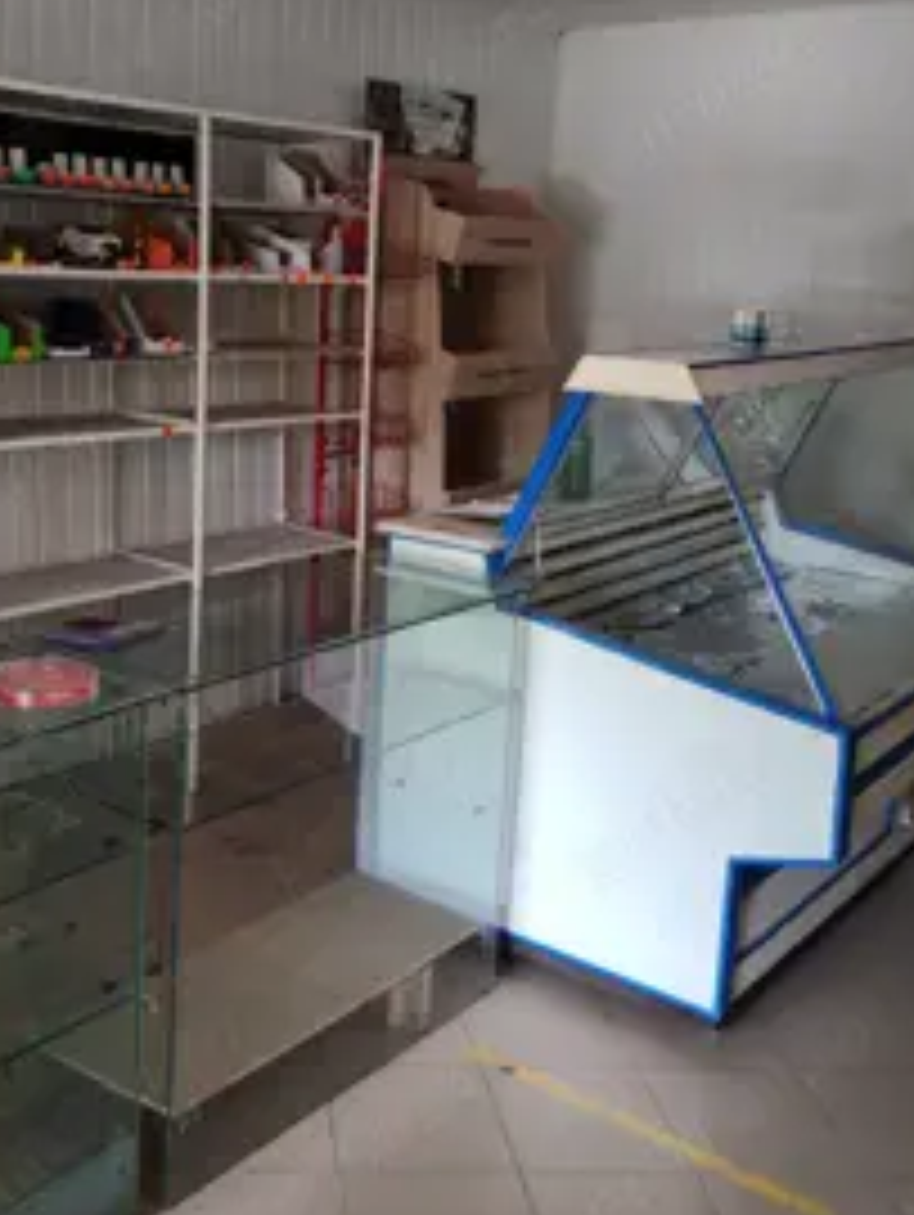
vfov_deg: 46.6
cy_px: 508
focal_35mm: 40
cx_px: 252
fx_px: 1406
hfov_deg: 35.4
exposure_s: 1/50
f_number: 1.95
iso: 400
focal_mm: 5.52
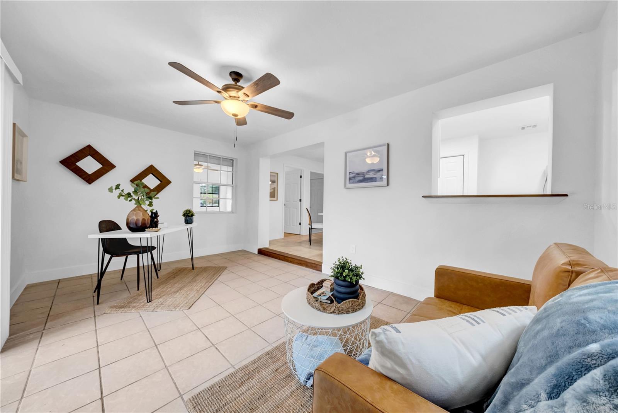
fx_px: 206
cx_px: 309
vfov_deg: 90.1
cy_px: 206
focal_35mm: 12
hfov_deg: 112.6
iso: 800
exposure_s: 1/10
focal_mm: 12
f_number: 8
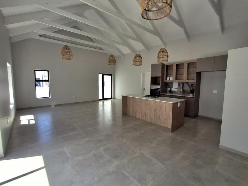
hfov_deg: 94.5
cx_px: 124
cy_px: 93
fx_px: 115
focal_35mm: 16
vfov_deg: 78.1
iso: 40
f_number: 2.2
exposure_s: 1/1000
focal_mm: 1.64
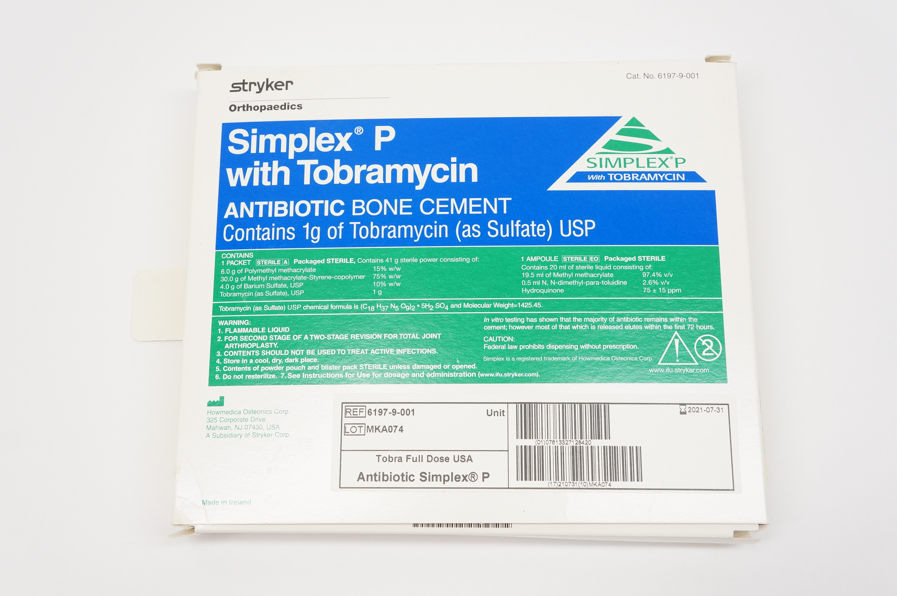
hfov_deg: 46.4
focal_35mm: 42
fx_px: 1045
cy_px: 298
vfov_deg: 31.8
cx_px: 448
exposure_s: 1/60
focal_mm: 28
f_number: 6.3
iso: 400
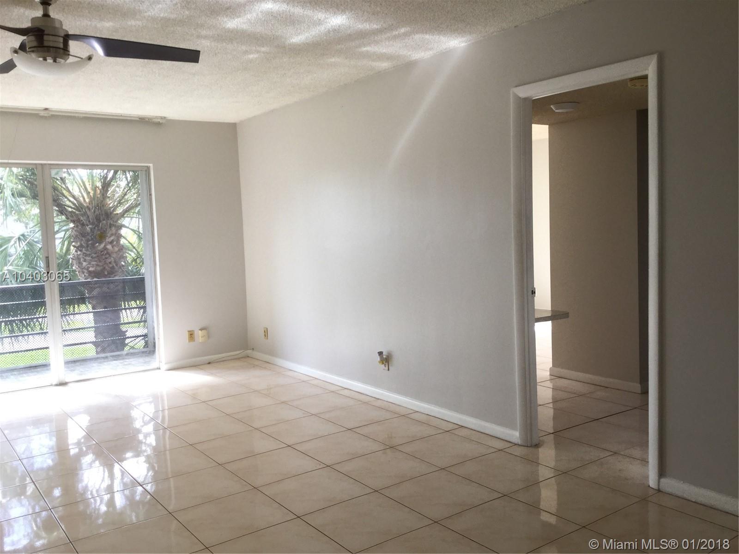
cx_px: 370
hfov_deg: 58.4
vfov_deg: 45.4
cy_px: 277
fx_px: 662
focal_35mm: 31
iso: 32
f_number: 2.4
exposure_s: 1/60
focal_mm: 3.3
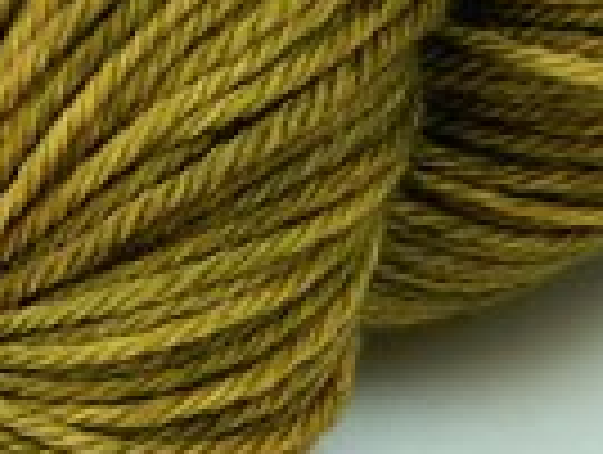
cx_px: -153
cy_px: 231
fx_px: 6003
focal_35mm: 344
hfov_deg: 5.7
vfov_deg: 4.3
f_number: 4.8
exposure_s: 1/20
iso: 200
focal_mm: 23.4
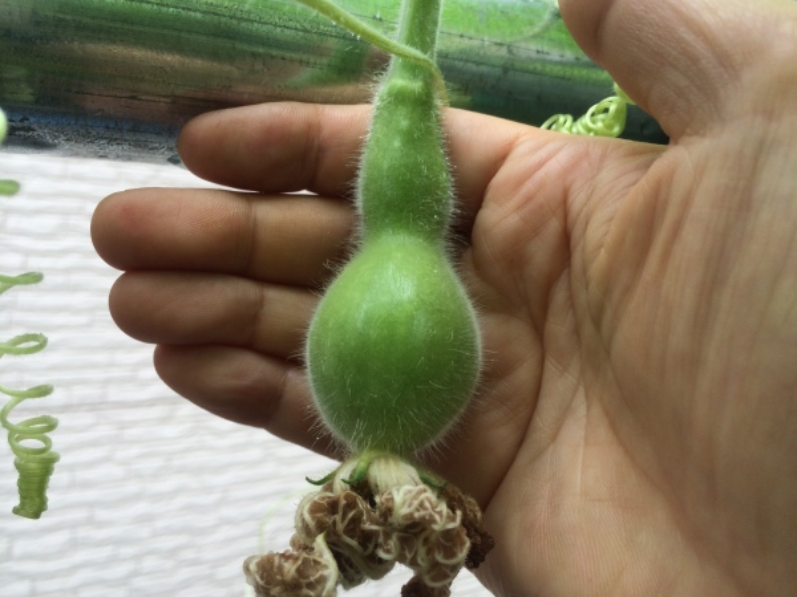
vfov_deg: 46.8
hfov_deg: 60.0
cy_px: 298
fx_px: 691
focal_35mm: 30
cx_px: 398
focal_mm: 4.12
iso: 32
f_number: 2.2
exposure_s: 1/695
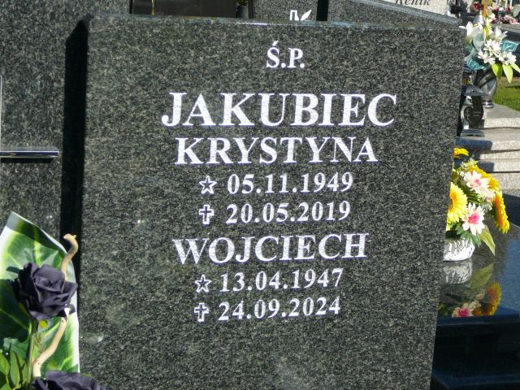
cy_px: 195
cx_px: 260
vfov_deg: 19.1
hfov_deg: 25.3
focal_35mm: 77
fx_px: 1157
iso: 80
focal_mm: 11.5
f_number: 3.7
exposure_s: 1/800
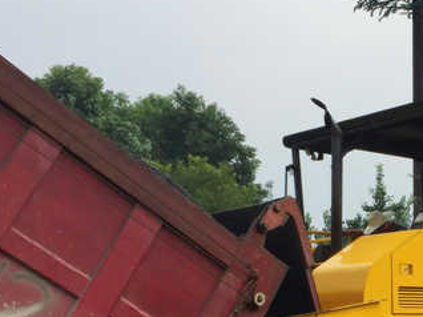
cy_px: 296
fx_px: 891
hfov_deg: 25.2
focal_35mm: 73
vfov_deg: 19.7
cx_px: 438
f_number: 2.2
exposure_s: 1/3049
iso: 32
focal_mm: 4.15
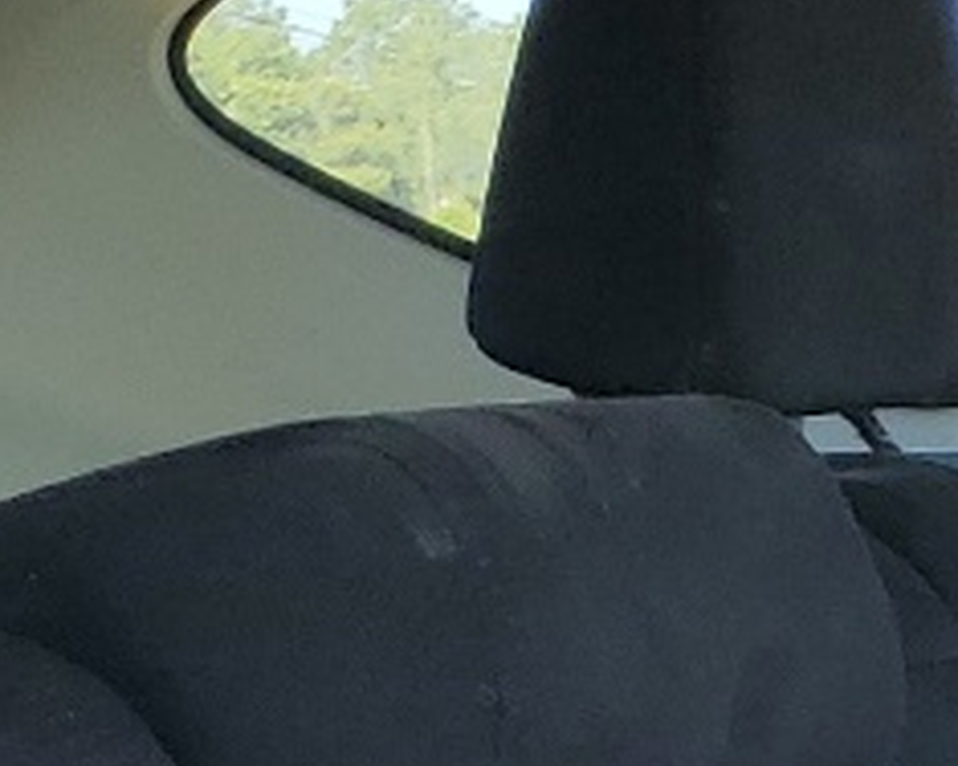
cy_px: 2355
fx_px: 4905
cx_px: 1949
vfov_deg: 7.7
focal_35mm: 173
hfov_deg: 10.2
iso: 50
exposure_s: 1/250
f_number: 1.5
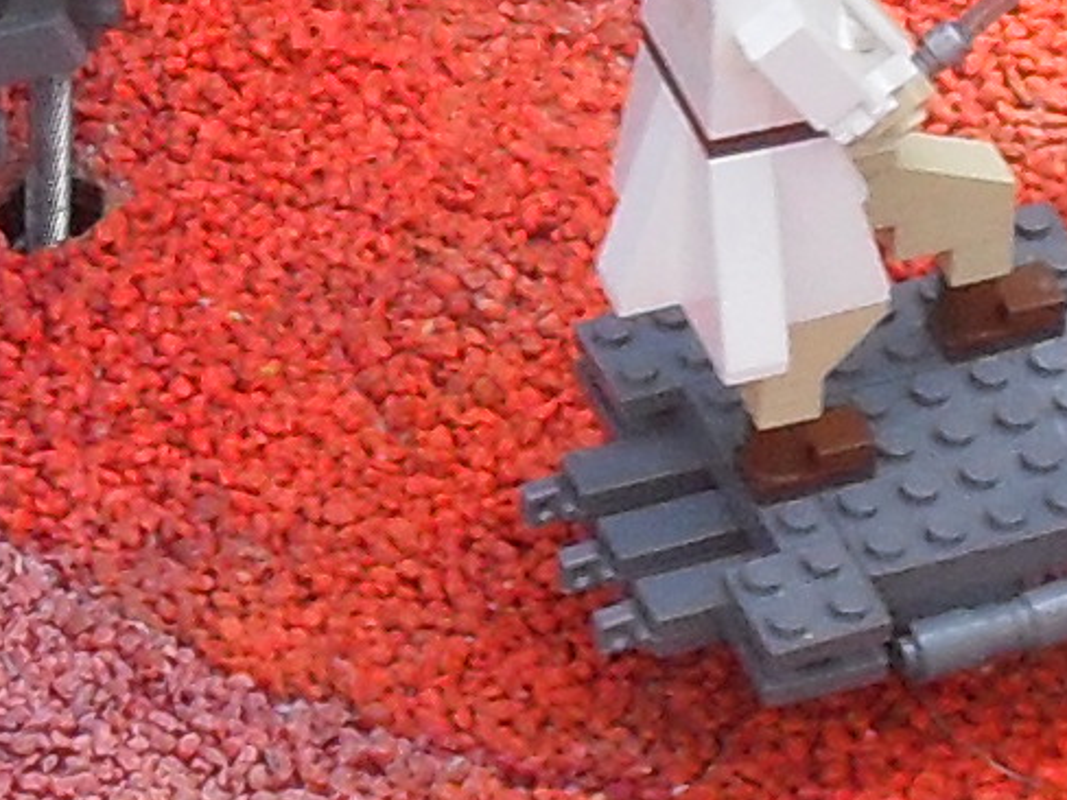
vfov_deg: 3.5
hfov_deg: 4.6
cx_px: -79
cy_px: -83
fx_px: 13131
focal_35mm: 426
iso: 100
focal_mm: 10.1
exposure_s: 1/250
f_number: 4.3
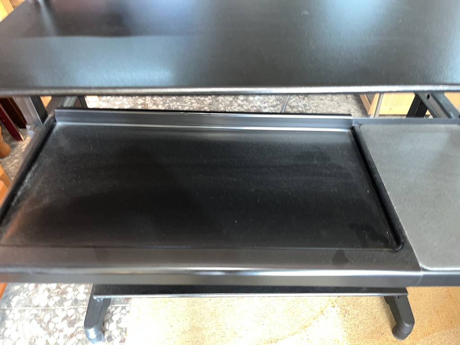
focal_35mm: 26
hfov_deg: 67.3
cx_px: 230
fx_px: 346
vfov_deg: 53.1
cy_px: 172
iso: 100
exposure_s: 1/7
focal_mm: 5.1
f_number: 1.6
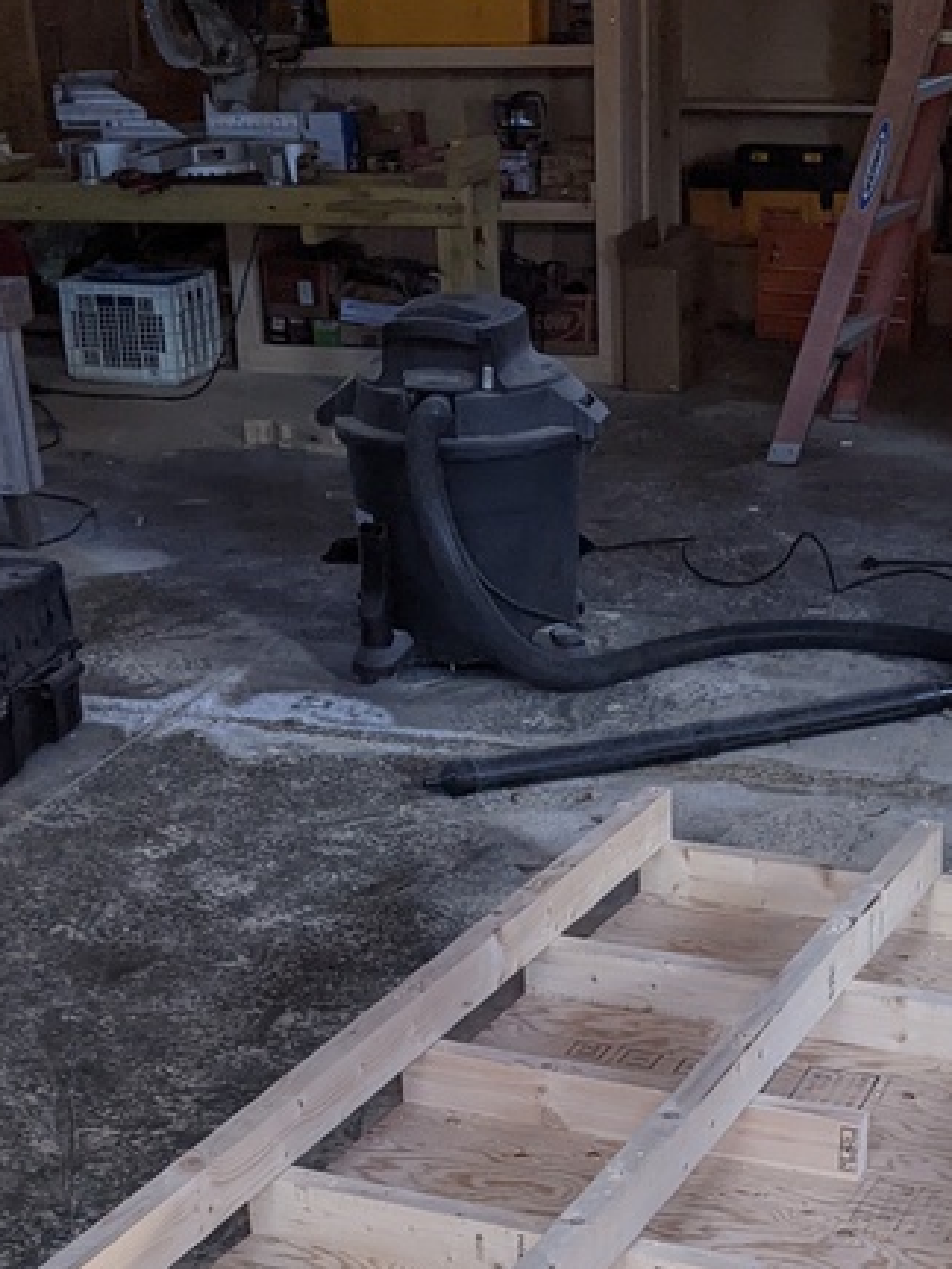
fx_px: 2347
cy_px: 1375
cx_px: 632
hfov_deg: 22.8
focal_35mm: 64
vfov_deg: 27.8
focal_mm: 4.44
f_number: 1.8
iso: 47
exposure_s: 1/244
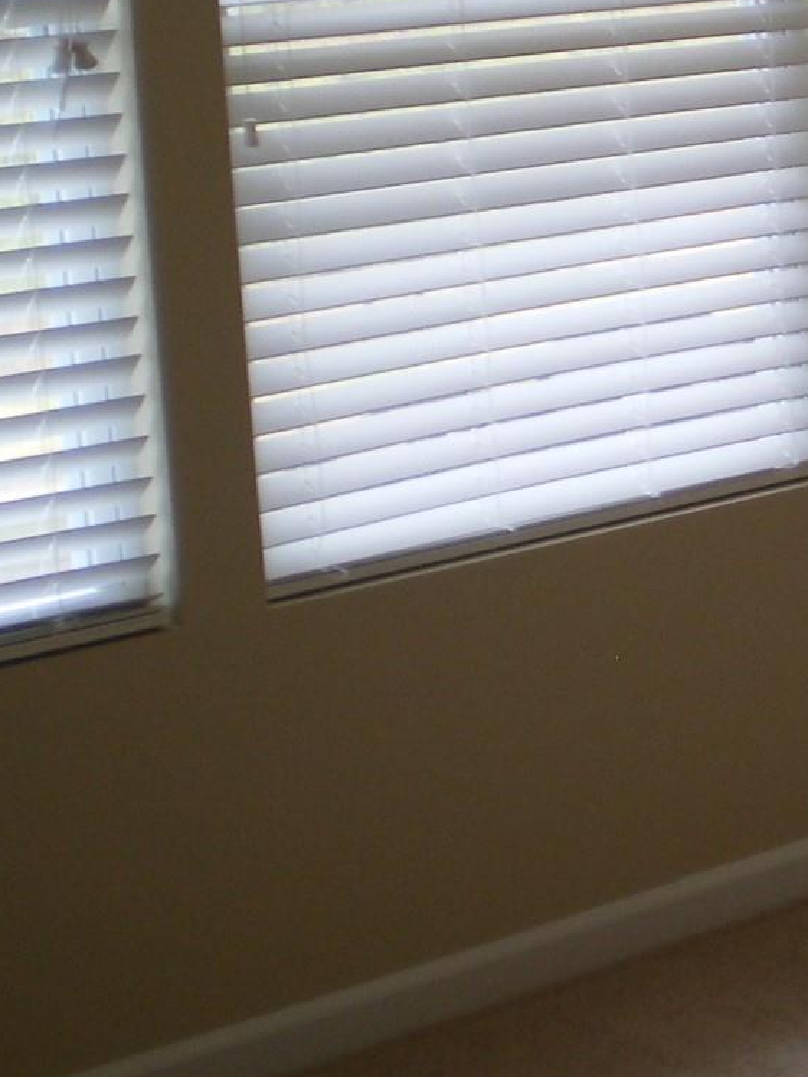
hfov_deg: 13.2
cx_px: 1306
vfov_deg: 18.8
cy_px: 307
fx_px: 3237
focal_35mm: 104
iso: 100
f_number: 3.1
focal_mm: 6.3
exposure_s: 1/30
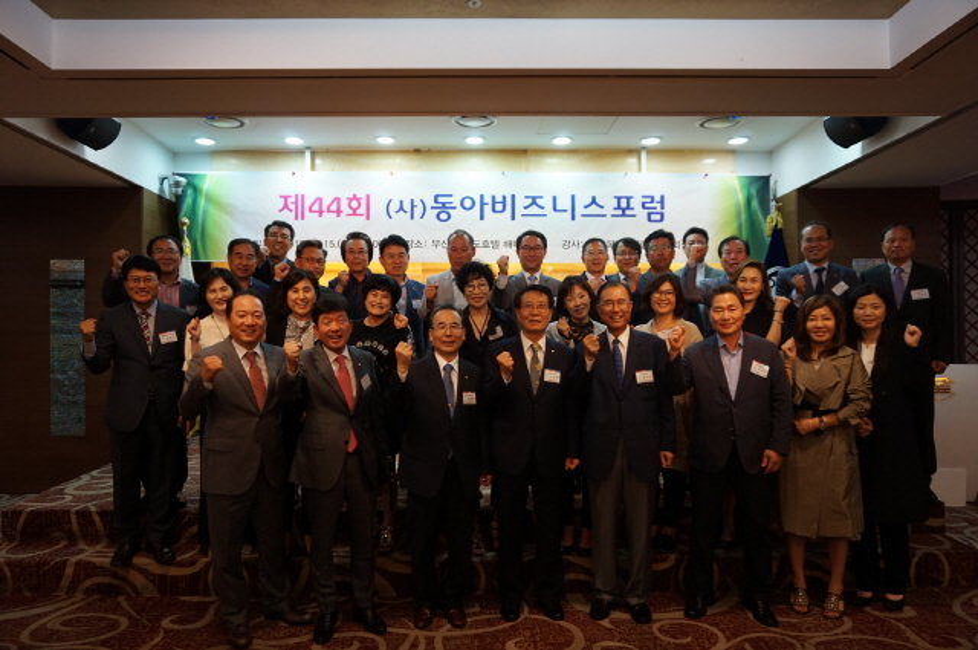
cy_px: 325
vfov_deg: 53.0
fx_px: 651
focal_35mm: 24
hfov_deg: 73.8
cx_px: 489
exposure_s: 1/40
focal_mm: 16
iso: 400
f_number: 3.5
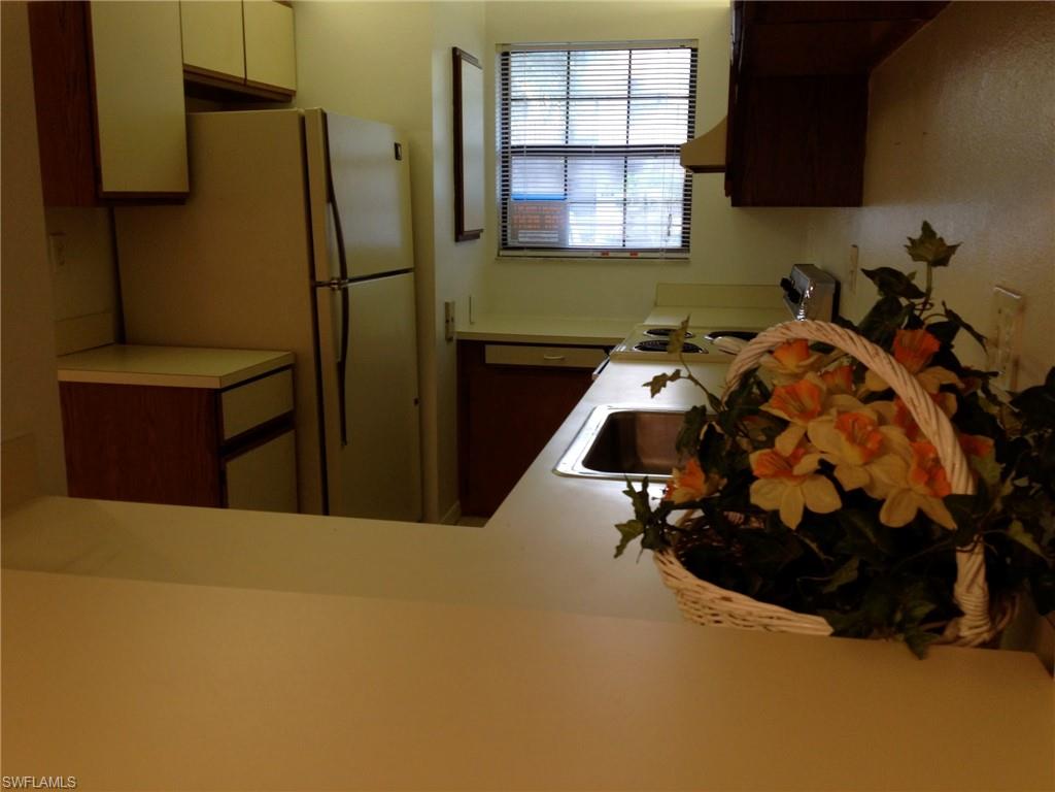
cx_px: 528
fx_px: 1067
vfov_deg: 40.7
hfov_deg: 52.6
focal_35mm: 35
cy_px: 396
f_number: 2.4
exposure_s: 1/20
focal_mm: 4.28
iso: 80
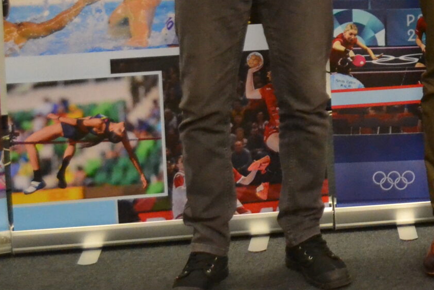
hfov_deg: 17.3
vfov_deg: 12.1
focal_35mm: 109
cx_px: 600
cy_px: -108
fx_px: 1314
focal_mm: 24
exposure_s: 1/200
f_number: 4
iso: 3200
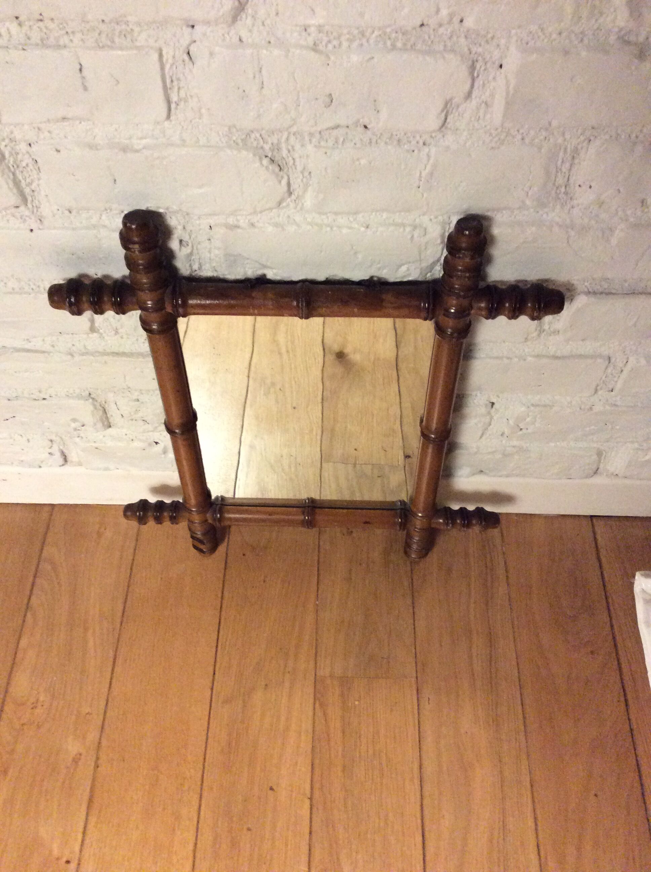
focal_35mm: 32
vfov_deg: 56.9
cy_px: 436
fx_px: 805
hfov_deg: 44.1
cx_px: 326
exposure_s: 1/17
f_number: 2.4
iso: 320
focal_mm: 3.3
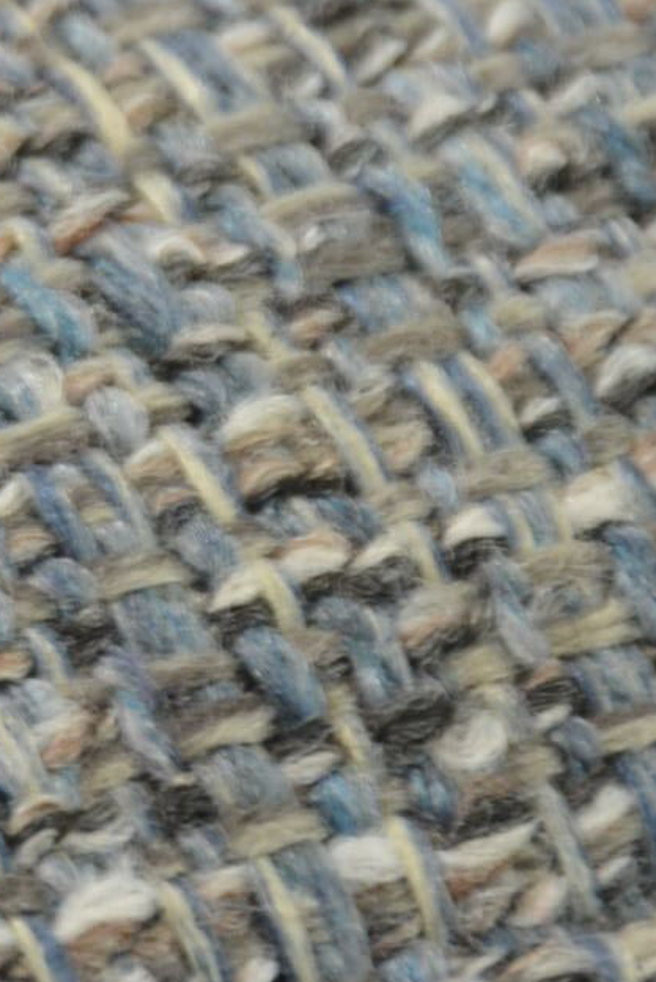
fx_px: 20612
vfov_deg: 2.7
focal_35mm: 755
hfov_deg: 1.8
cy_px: 99
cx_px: -335
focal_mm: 105
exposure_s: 1/80
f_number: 5.6
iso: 400
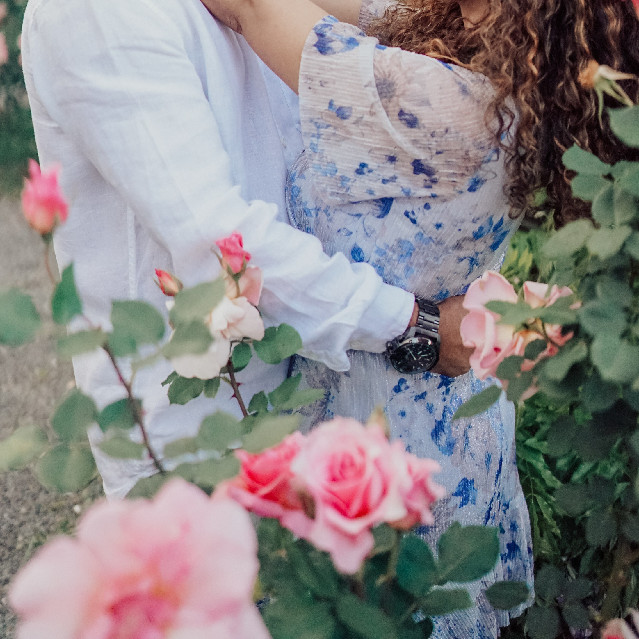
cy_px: 83
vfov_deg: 31.5
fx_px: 1086
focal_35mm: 52
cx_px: 349
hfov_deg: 32.8
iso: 3200
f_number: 1.6
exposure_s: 1/8000
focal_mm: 35
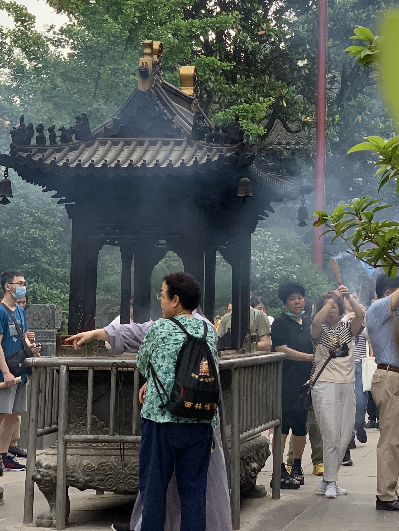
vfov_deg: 18.7
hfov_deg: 14.2
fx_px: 1598
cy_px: 87
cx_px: 297
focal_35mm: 104
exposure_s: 1/122
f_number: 2.4
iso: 25
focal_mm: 6
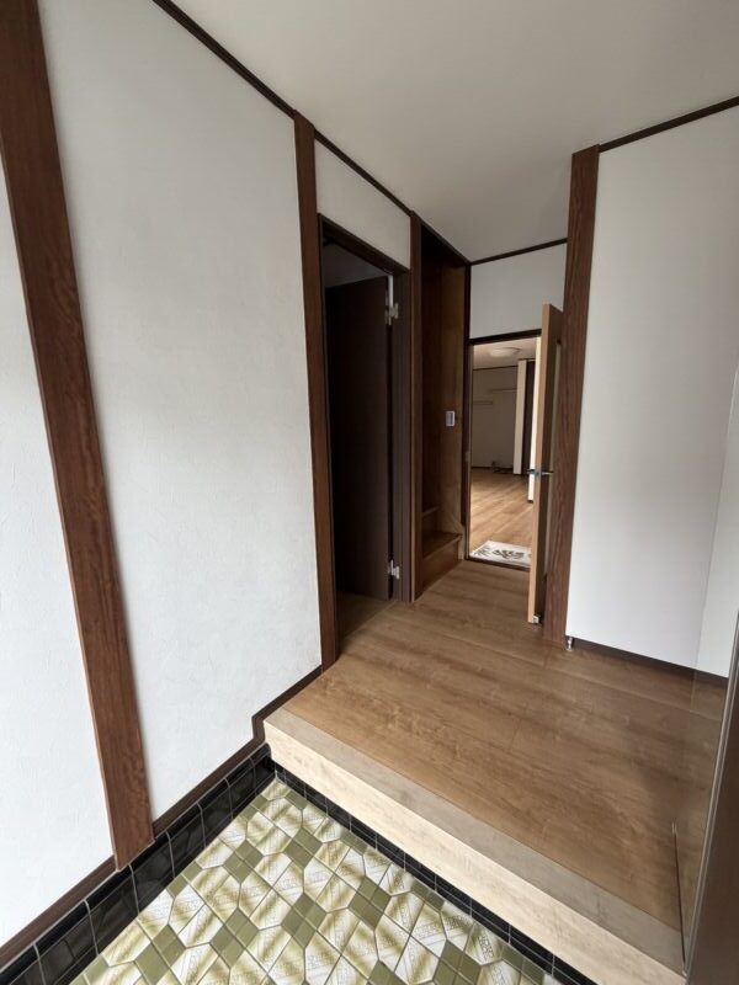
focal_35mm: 14
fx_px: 399
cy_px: 492
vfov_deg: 102.1
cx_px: 370
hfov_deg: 85.7
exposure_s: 1/113
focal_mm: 2.22
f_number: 2.2
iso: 320
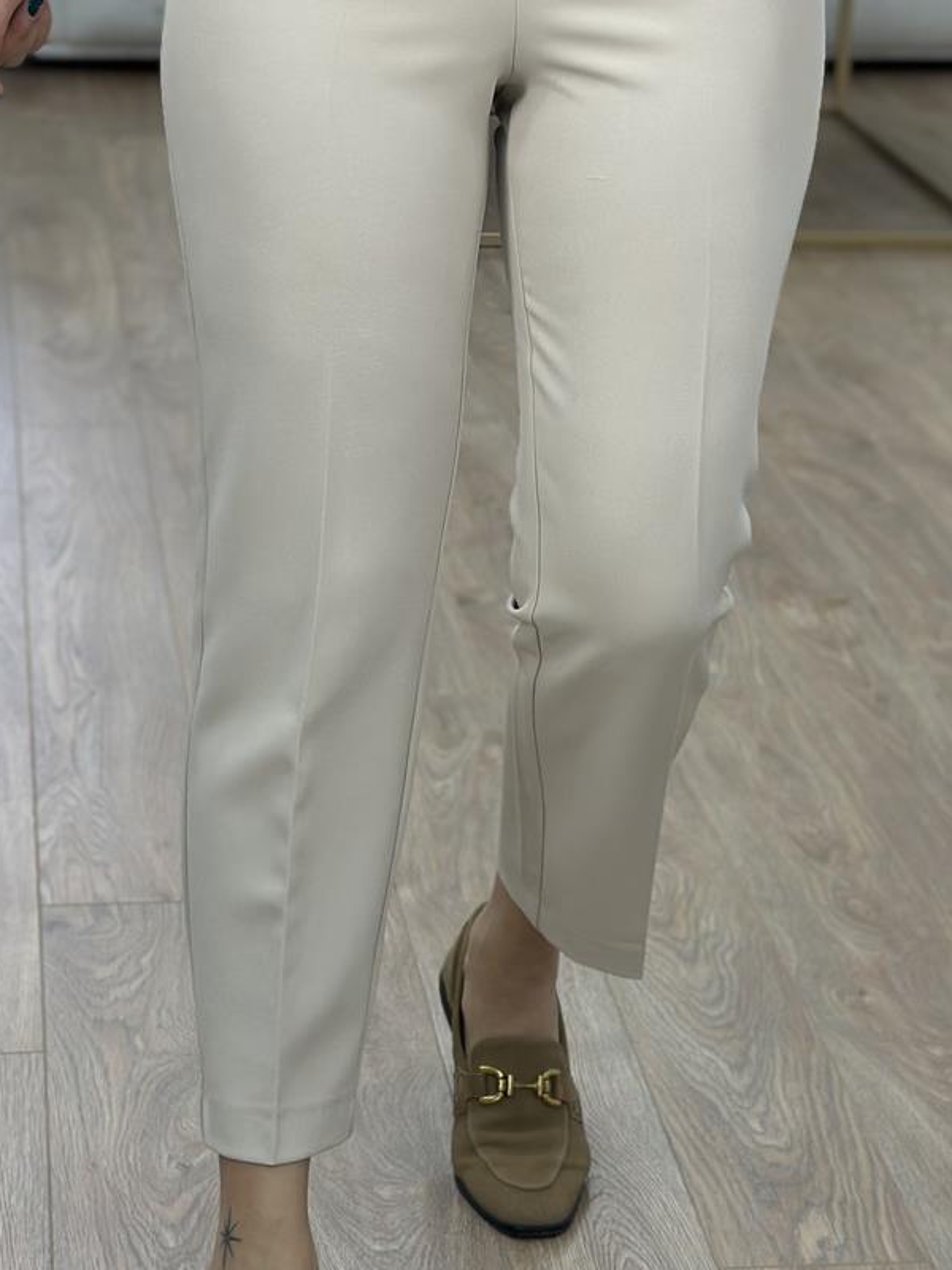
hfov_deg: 15.4
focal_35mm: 96
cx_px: 486
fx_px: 3520
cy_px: 419
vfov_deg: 20.4
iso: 80
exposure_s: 1/100
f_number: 1.78
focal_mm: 6.86
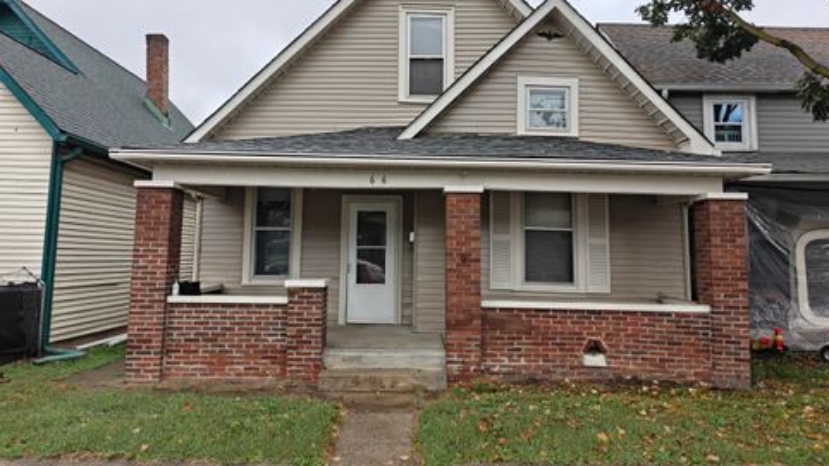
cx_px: 414
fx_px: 571
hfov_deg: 71.9
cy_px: 183
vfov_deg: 44.1
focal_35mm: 26
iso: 80
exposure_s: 1/432
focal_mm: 6.06
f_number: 1.6
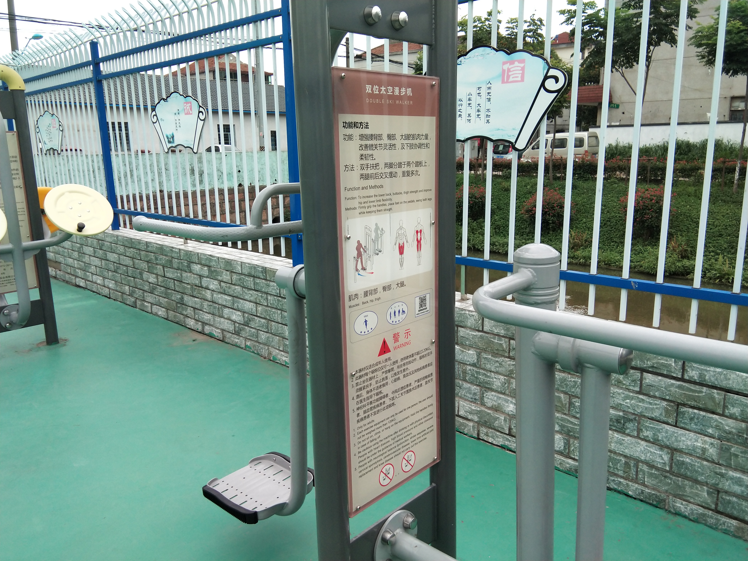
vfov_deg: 45.4
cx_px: 374
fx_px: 670
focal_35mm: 31
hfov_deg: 58.4
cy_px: 280
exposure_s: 1/162
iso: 50
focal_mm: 3.69
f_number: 2.2
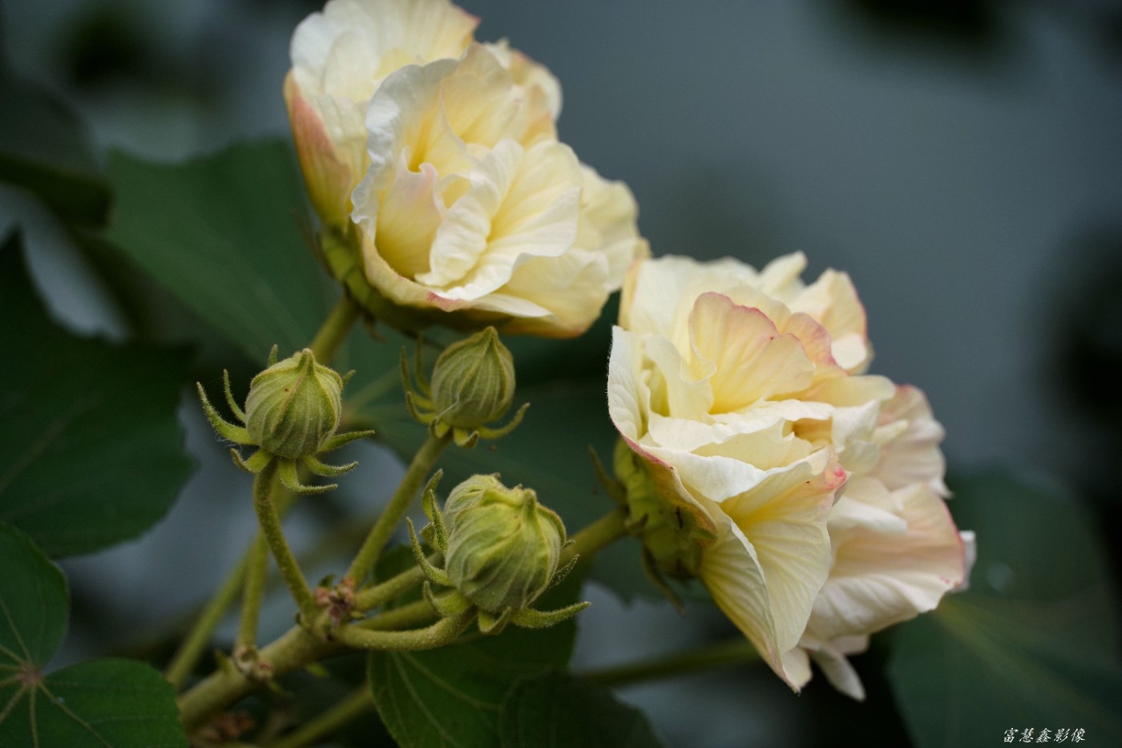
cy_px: 374
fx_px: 6232
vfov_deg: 6.9
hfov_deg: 10.3
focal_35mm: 200
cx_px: 561
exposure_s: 1/100
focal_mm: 200
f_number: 5.6
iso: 100
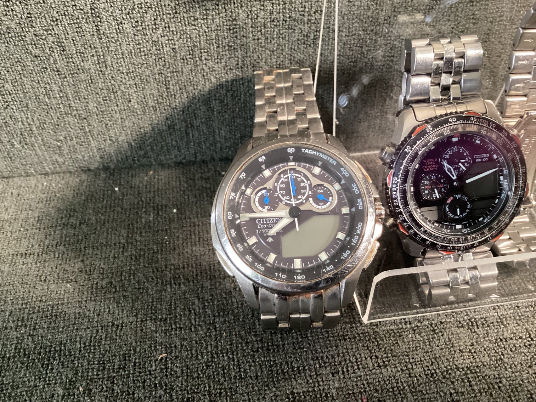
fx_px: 480
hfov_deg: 58.3
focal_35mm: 31
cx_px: 268
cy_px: 201
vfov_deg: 45.4
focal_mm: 3.3
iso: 500
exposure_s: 1/30
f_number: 2.4
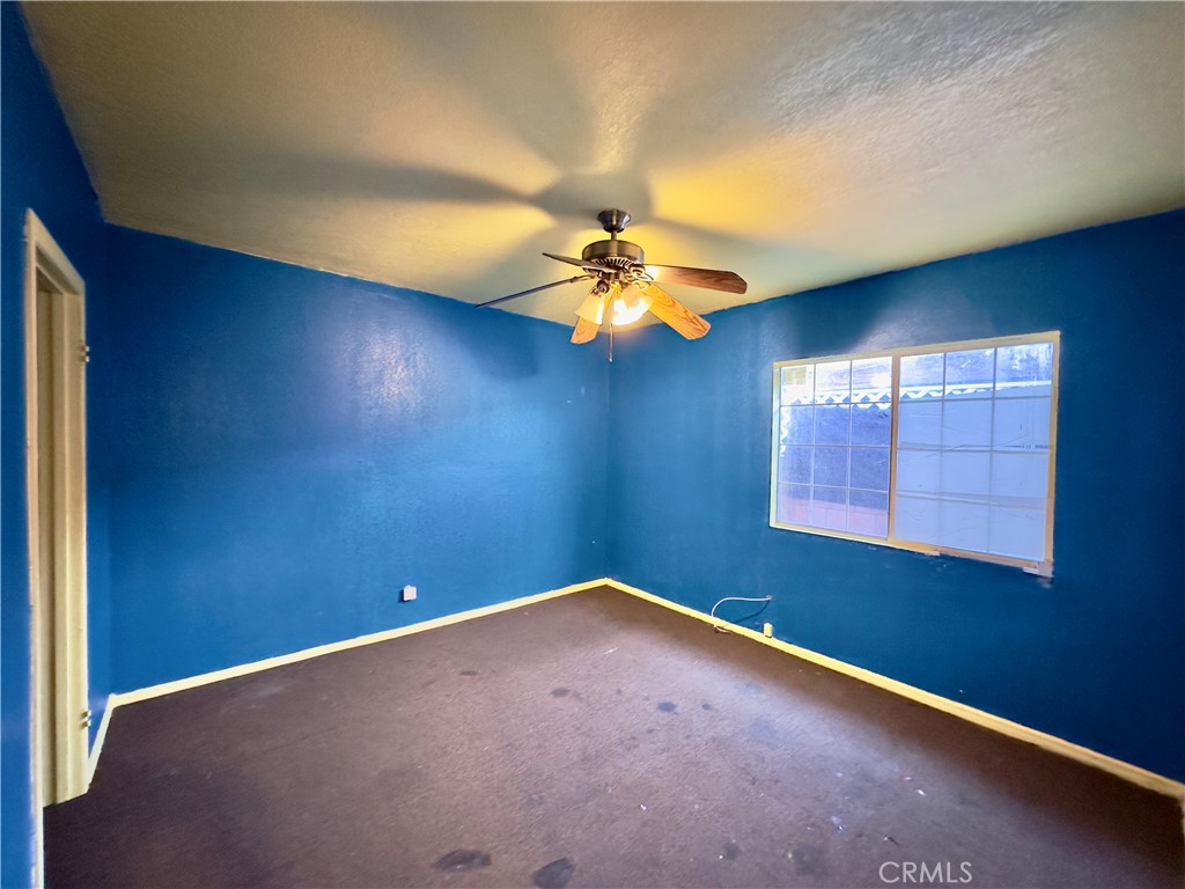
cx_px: 592
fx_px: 479
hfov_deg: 102.1
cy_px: 444
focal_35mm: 14
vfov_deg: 85.7
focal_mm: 2.22
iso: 1000
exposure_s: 1/40
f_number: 2.2
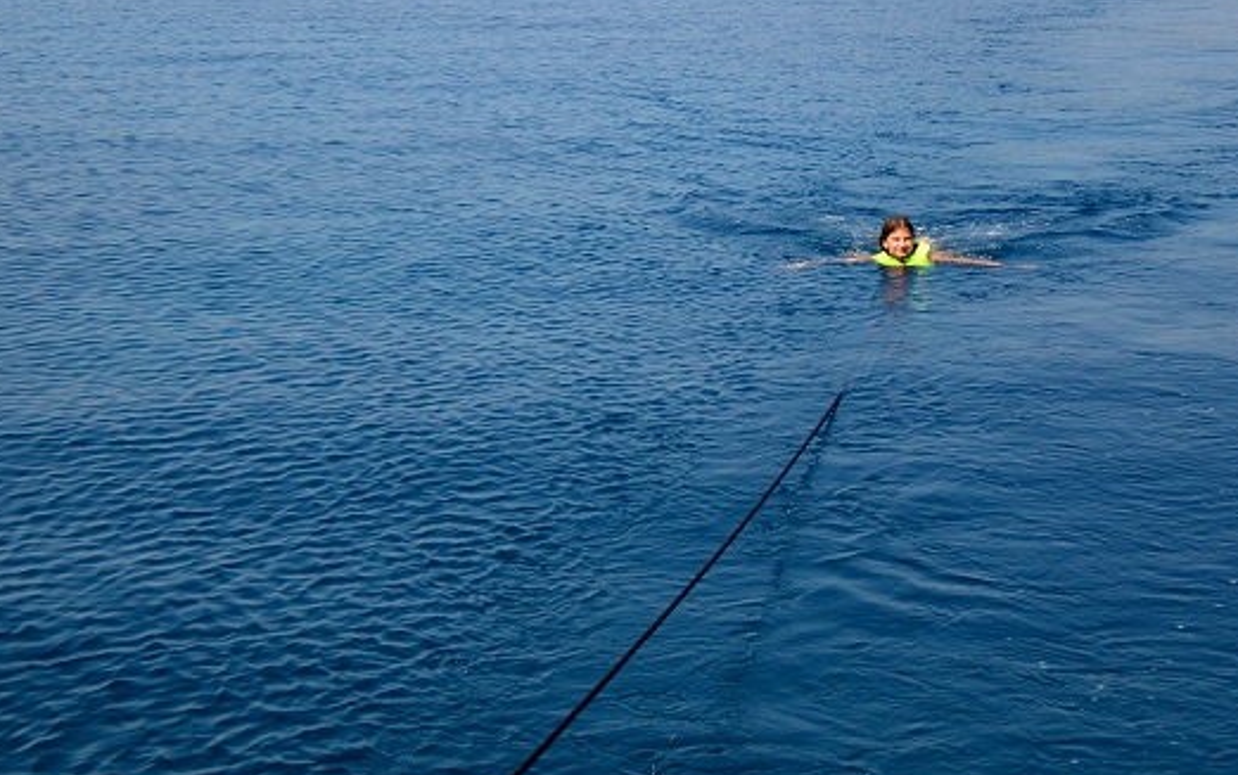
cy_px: 262
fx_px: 2363
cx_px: 599
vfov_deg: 18.6
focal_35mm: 70
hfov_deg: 29.4
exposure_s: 1/3200
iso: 400
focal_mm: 24
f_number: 4
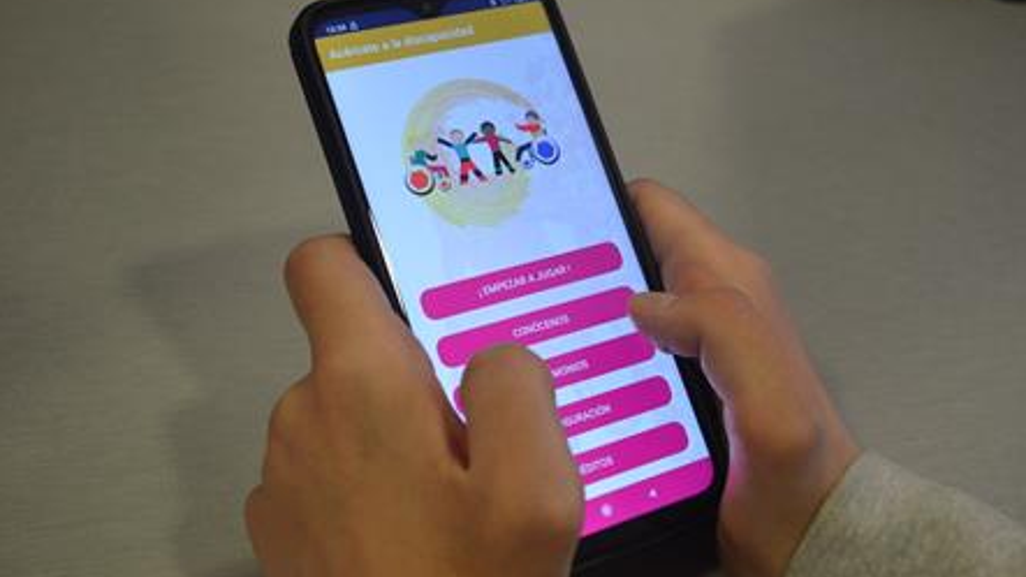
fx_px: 1387
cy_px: 273
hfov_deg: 40.6
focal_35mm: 51
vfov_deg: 23.5
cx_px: 514
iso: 800
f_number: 4.8
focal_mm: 32
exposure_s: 1/50
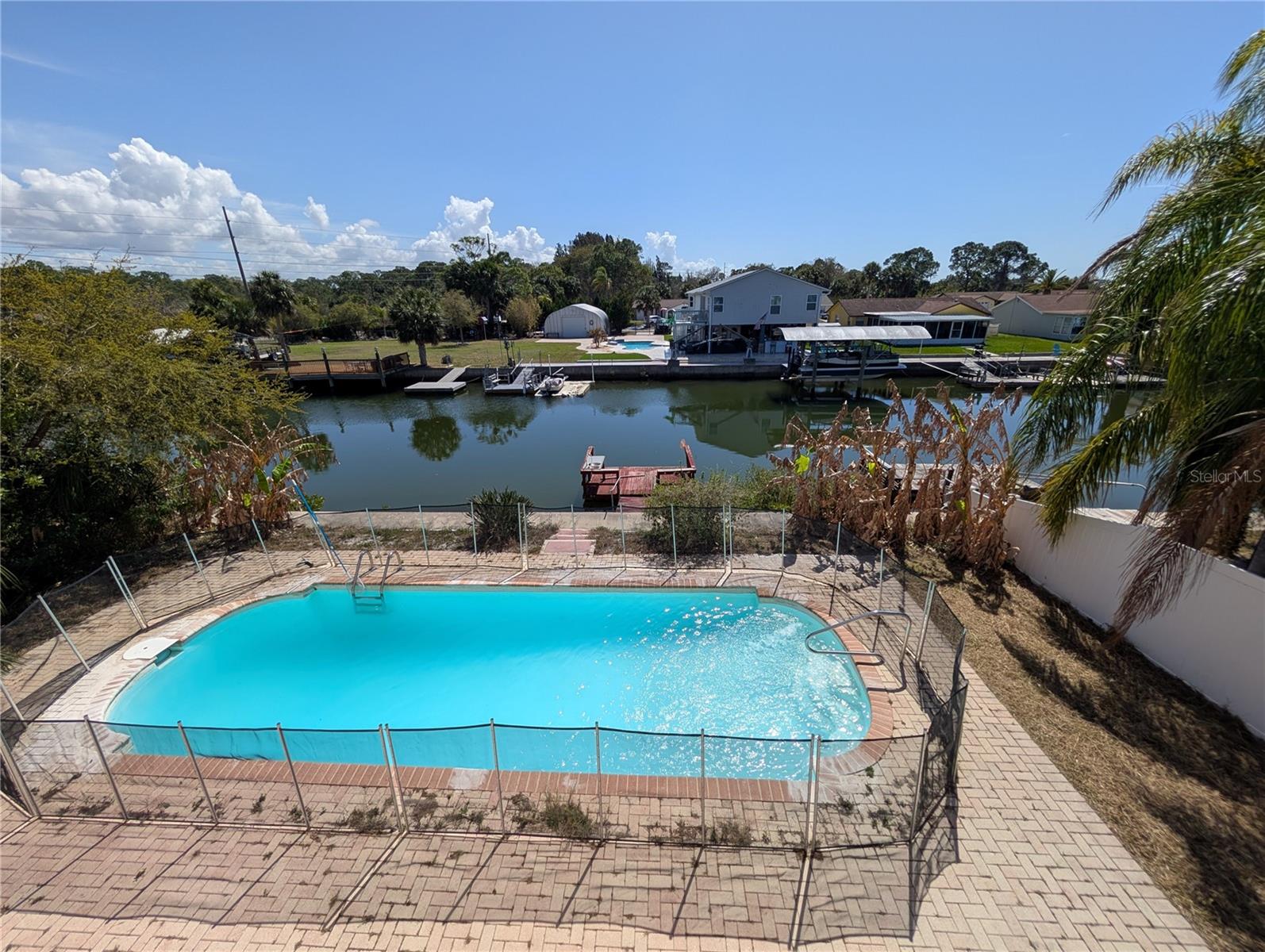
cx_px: 632
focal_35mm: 12
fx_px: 439
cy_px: 476
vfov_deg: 94.6
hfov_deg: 110.5
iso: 57
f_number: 1.7
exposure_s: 1/5848
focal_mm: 2.02
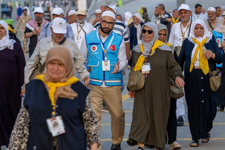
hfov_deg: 7.6
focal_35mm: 270
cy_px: 51
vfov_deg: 5.1
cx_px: 141
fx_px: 1687
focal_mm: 200
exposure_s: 1/160
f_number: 7.1
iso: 125
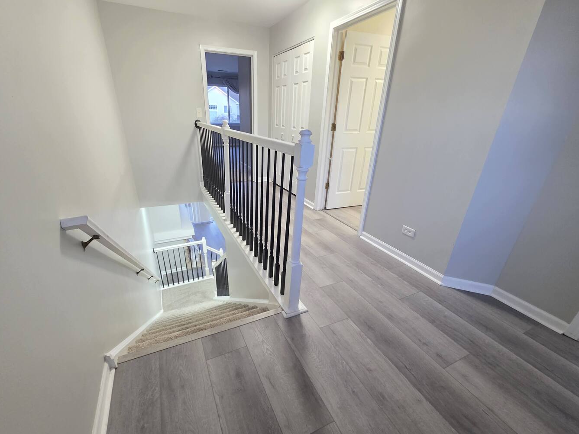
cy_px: 226
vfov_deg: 85.6
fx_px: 234
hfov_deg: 102.0
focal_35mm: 14
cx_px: 274
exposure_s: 1/60
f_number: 1.9
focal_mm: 2.2
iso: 500
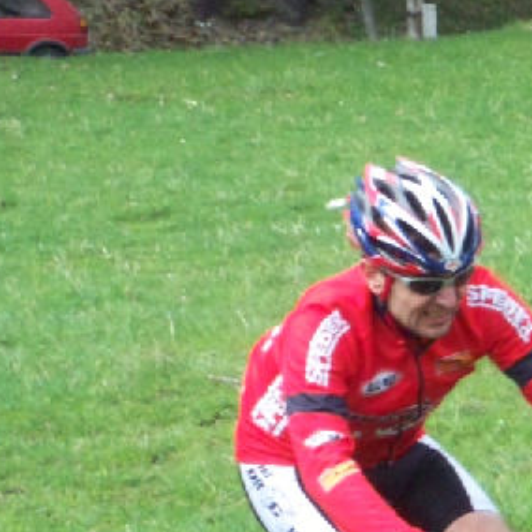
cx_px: 710
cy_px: 468
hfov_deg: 6.0
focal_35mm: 291
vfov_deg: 6.0
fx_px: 5060
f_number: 8
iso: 400
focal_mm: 19.2
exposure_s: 1/320
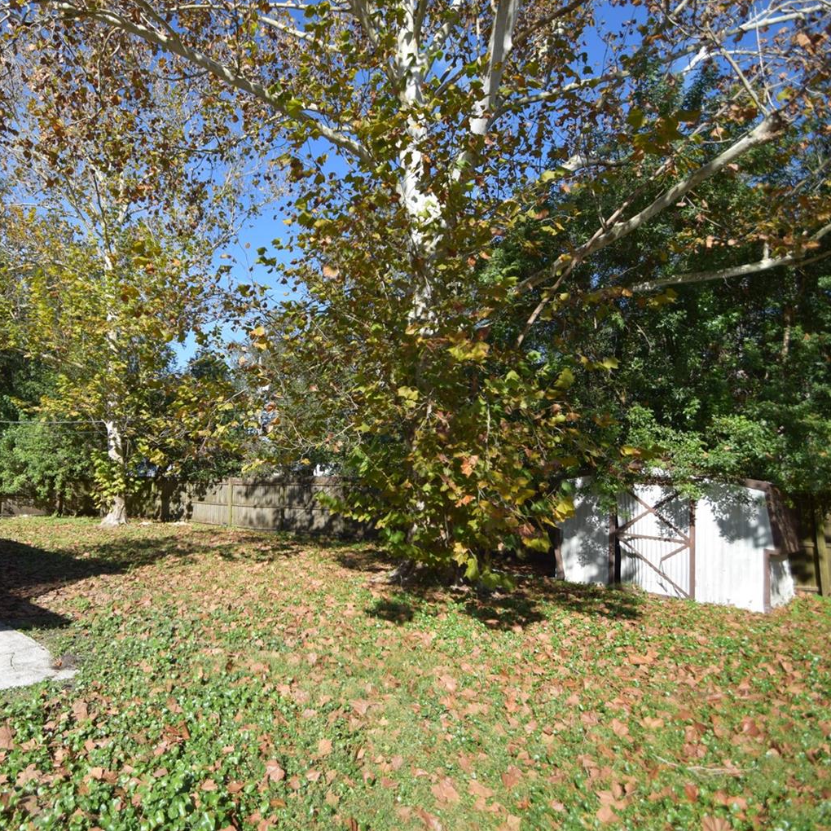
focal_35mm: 20
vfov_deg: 74.8
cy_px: 409
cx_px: 270
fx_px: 543
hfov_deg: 72.4
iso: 200
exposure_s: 1/1250
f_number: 3.5
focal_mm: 10
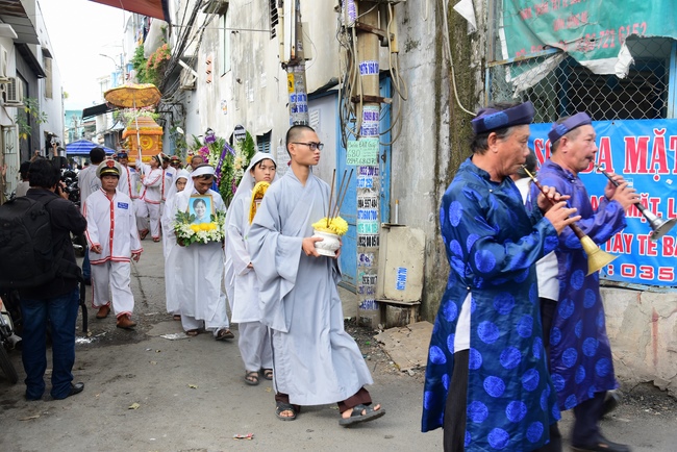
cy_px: 226
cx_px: 338
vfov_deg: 38.9
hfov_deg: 55.8
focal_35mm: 34
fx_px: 640
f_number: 5.6
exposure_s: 1/80
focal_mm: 34
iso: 320
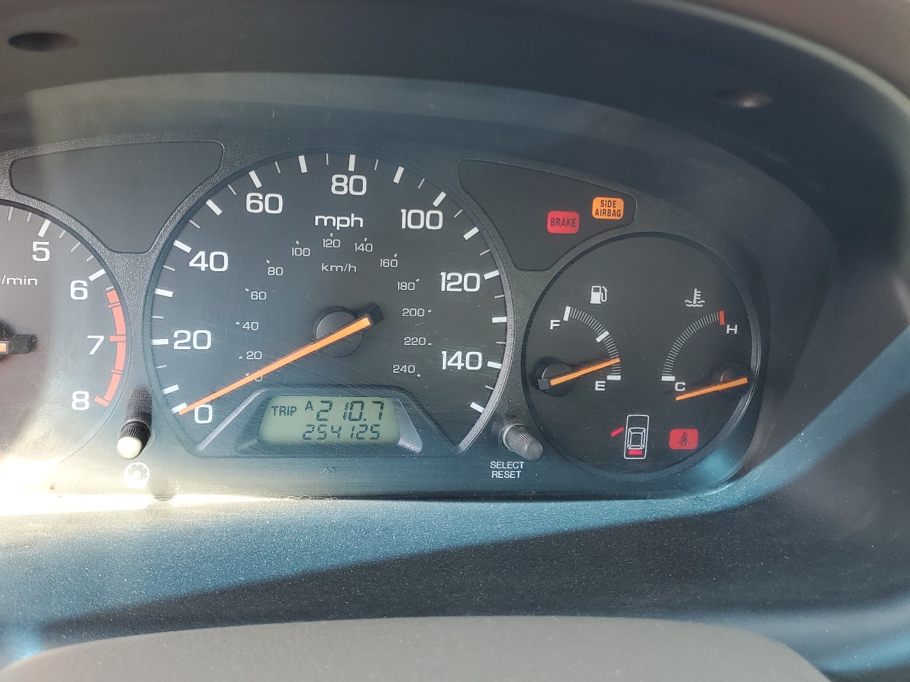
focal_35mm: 31
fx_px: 815
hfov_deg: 57.9
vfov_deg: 45.3
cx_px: 369
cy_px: 283
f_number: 1.5
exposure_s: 1/120
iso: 52
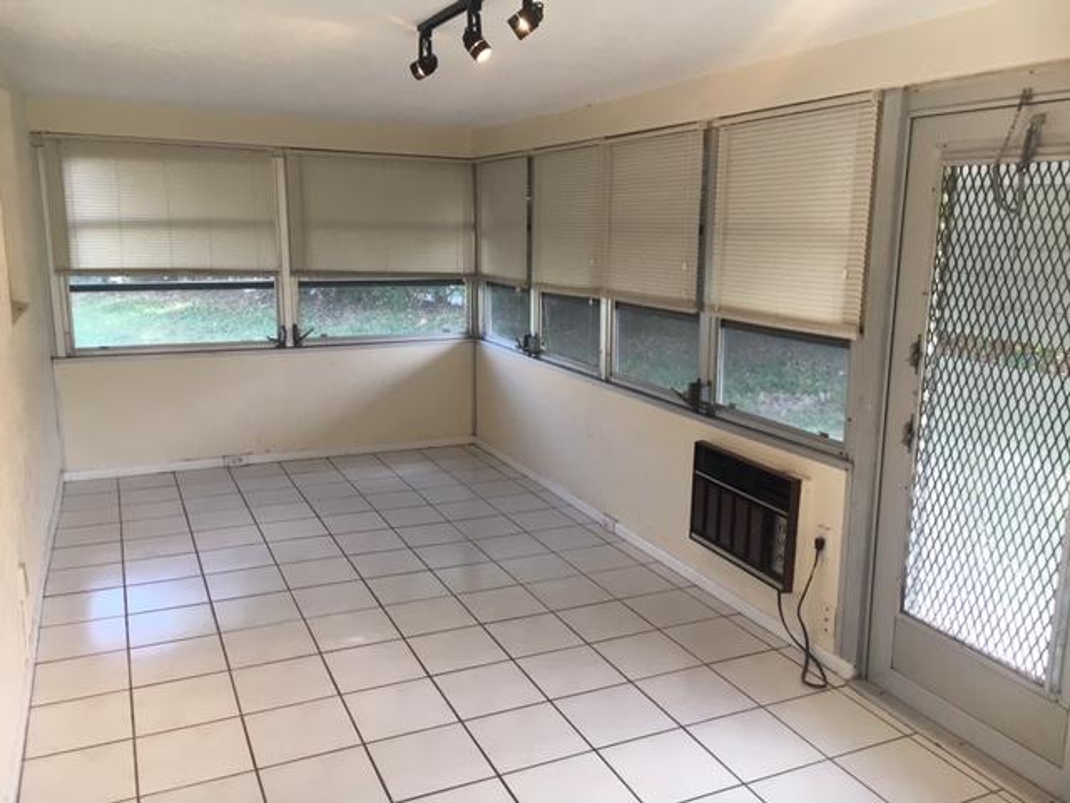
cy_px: 402
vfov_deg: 48.2
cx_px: 535
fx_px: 896
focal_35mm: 29
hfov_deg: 61.7
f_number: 2.2
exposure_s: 1/30
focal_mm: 4.15
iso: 32
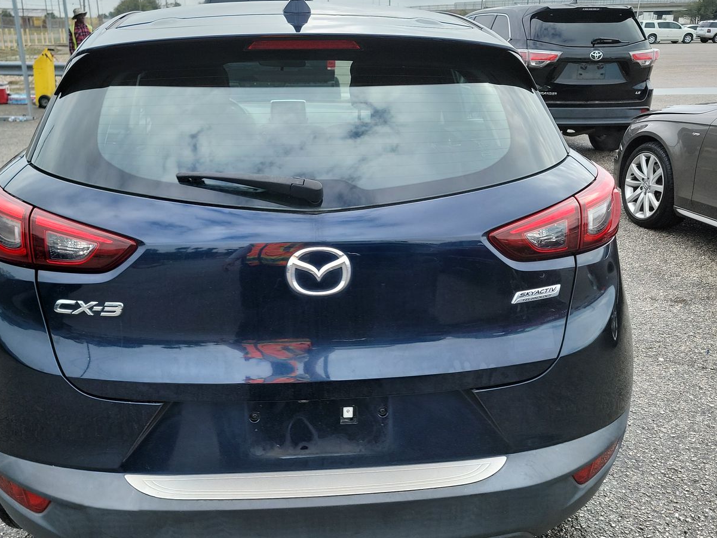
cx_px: 290
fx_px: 663
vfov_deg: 44.2
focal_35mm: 32
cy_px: 266
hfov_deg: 56.4
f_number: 1.8
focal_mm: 6.7
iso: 50
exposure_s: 1/361
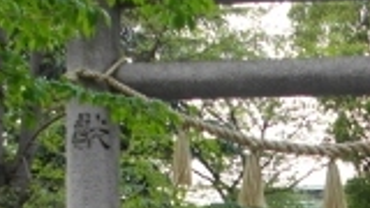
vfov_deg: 10.7
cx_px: 335
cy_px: 318
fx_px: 1069
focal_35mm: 109
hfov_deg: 19.3
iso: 100
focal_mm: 5.7
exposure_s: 1/125
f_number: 2.9
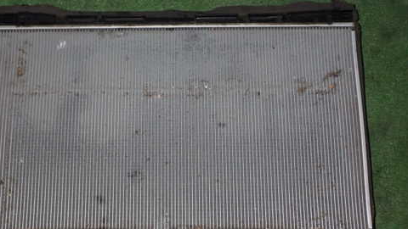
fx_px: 530
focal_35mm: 49
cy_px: 130
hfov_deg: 42.0
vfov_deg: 24.4
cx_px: 172
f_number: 7.1
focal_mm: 6.37
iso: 800
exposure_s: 1/40
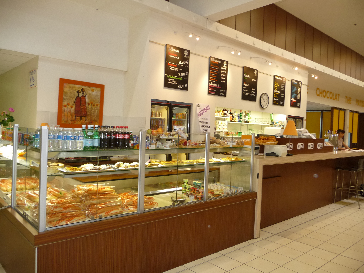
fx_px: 294
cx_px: 182
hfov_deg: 63.4
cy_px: 136
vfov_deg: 49.7
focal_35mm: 28
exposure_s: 1/30
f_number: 3.3
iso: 200
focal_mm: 4.7
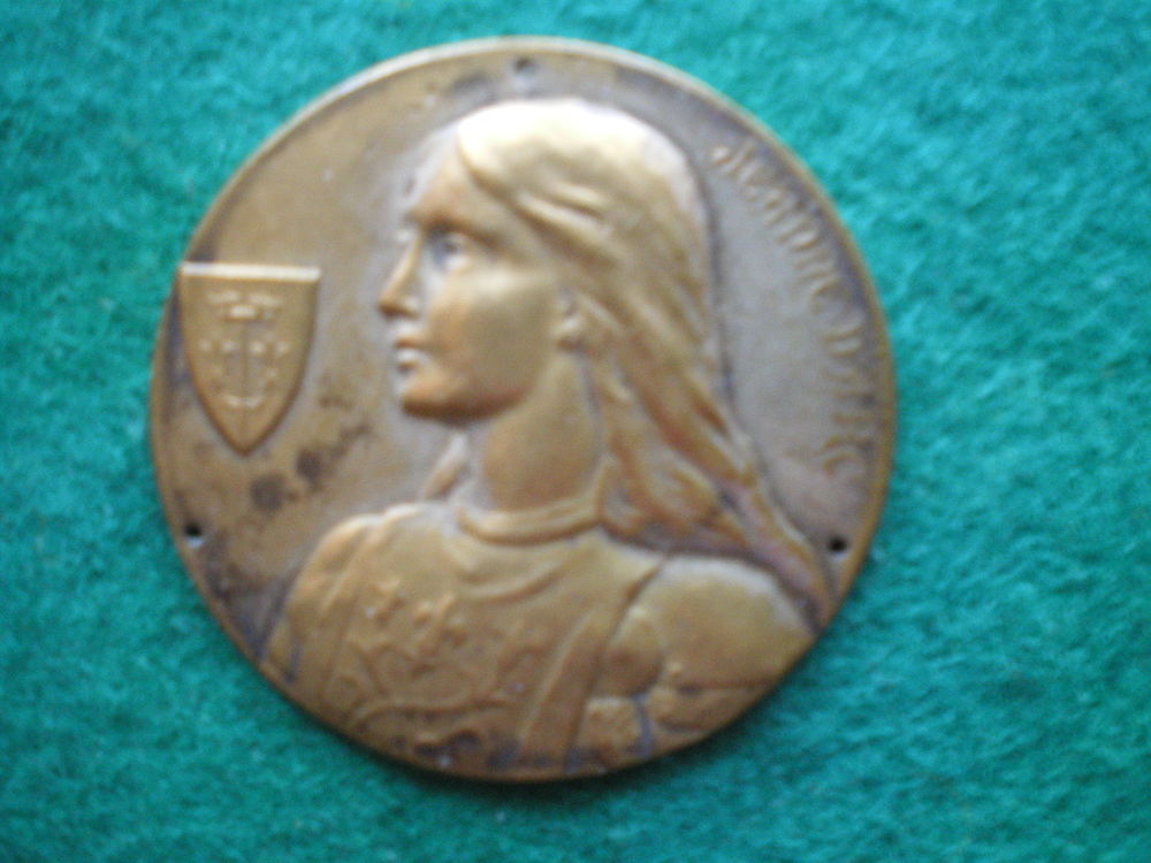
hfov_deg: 49.0
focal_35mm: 38
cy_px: 432
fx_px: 1264
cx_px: 576
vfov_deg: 37.7
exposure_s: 1/4
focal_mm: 6.3
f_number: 3.1
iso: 400
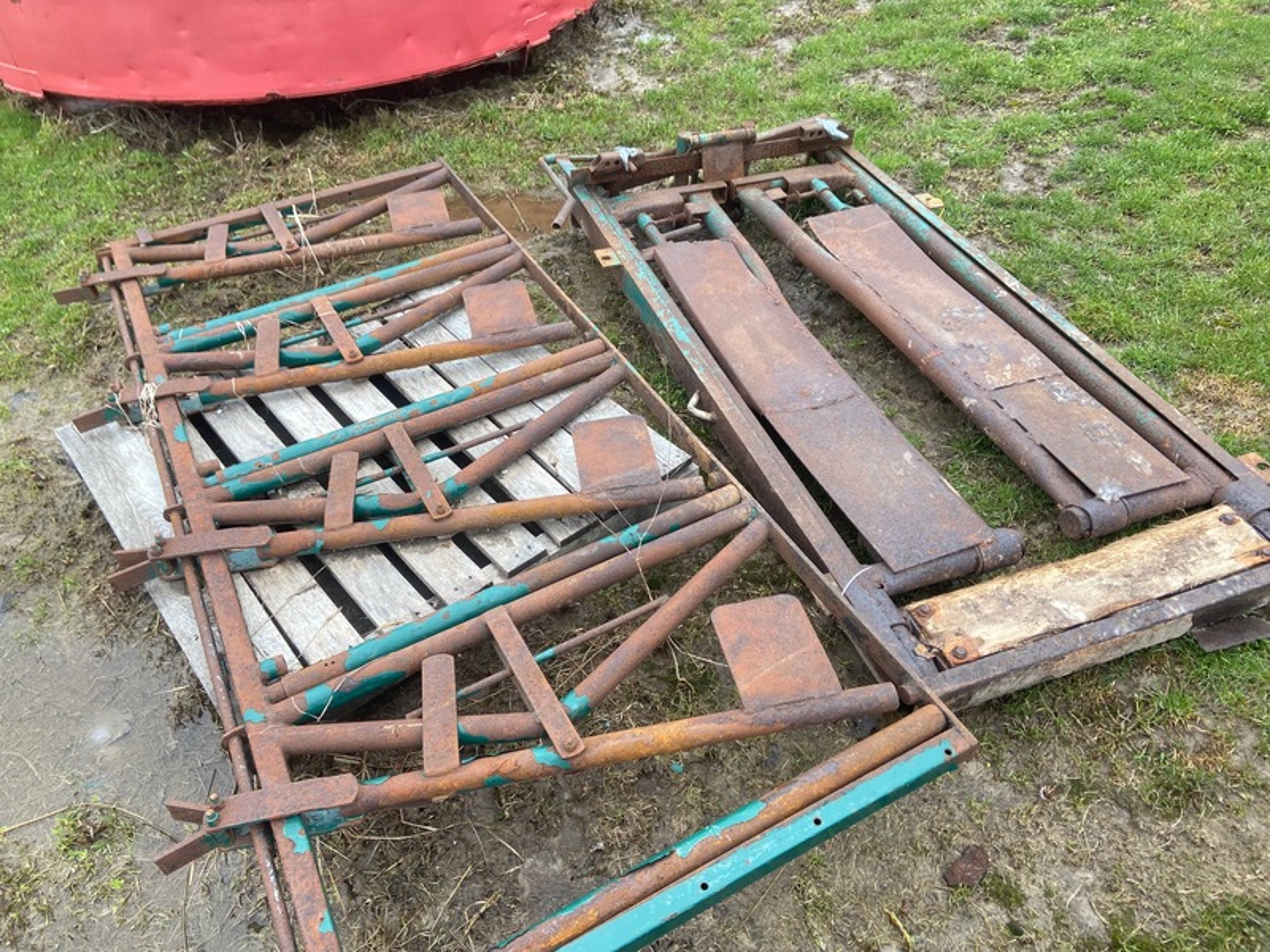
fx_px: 954
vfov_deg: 53.1
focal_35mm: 26
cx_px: 635
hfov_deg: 67.3
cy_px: 476
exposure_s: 1/409
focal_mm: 4.25
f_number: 1.8
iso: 32
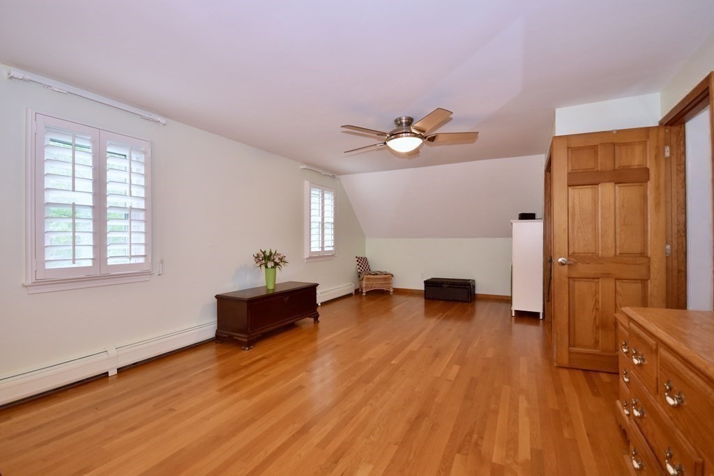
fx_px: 298
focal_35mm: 15
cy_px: 238
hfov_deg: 100.4
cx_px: 357
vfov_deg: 77.3
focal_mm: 10
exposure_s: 1/60
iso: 1000
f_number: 4
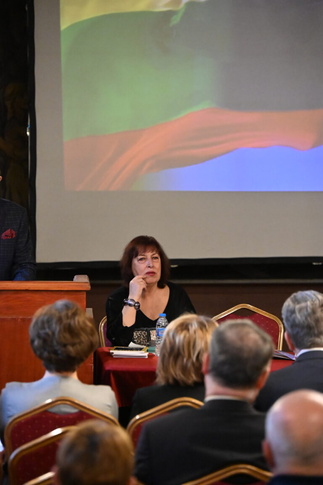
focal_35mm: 200
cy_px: 242
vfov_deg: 10.3
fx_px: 2691
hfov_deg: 6.9
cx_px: 162
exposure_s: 1/250
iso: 12800
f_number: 6.3
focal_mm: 200
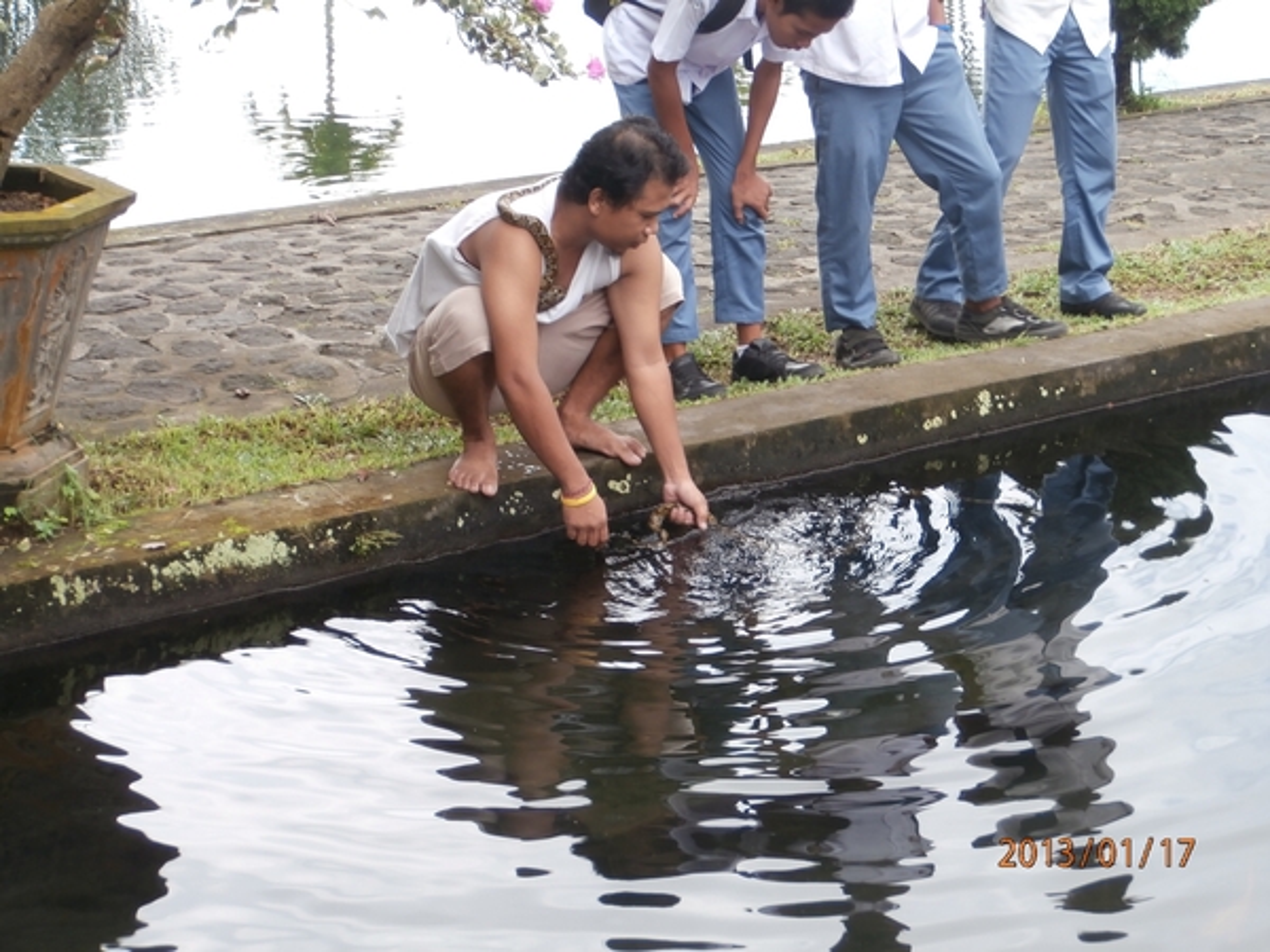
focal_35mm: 68
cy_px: 476
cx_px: 635
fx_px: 2495
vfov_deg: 21.6
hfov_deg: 28.6
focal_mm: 12.1
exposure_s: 1/80
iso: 100
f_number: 4.7
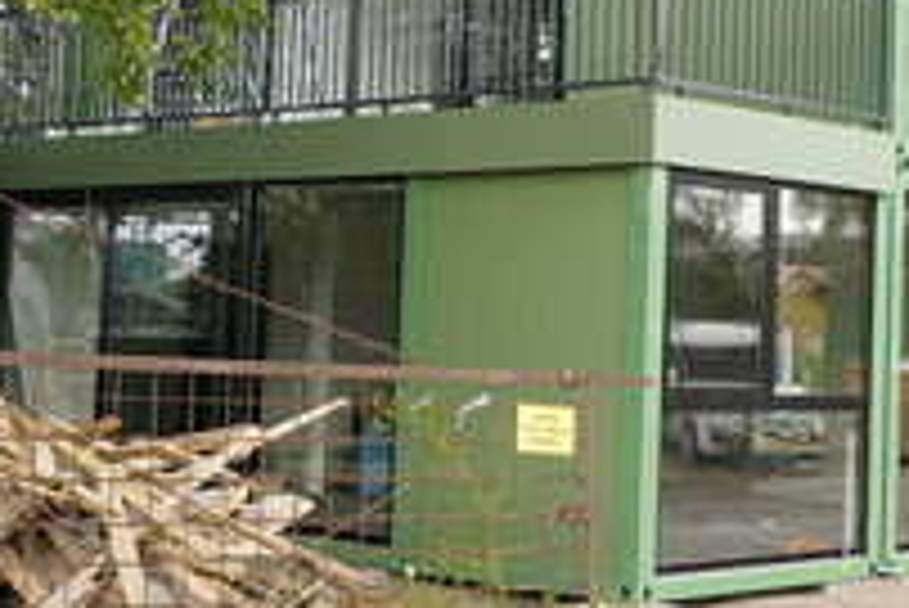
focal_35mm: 78
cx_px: 704
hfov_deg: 25.6
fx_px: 1971
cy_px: 180
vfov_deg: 17.5
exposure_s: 1/160
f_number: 6.3
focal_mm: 35
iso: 320
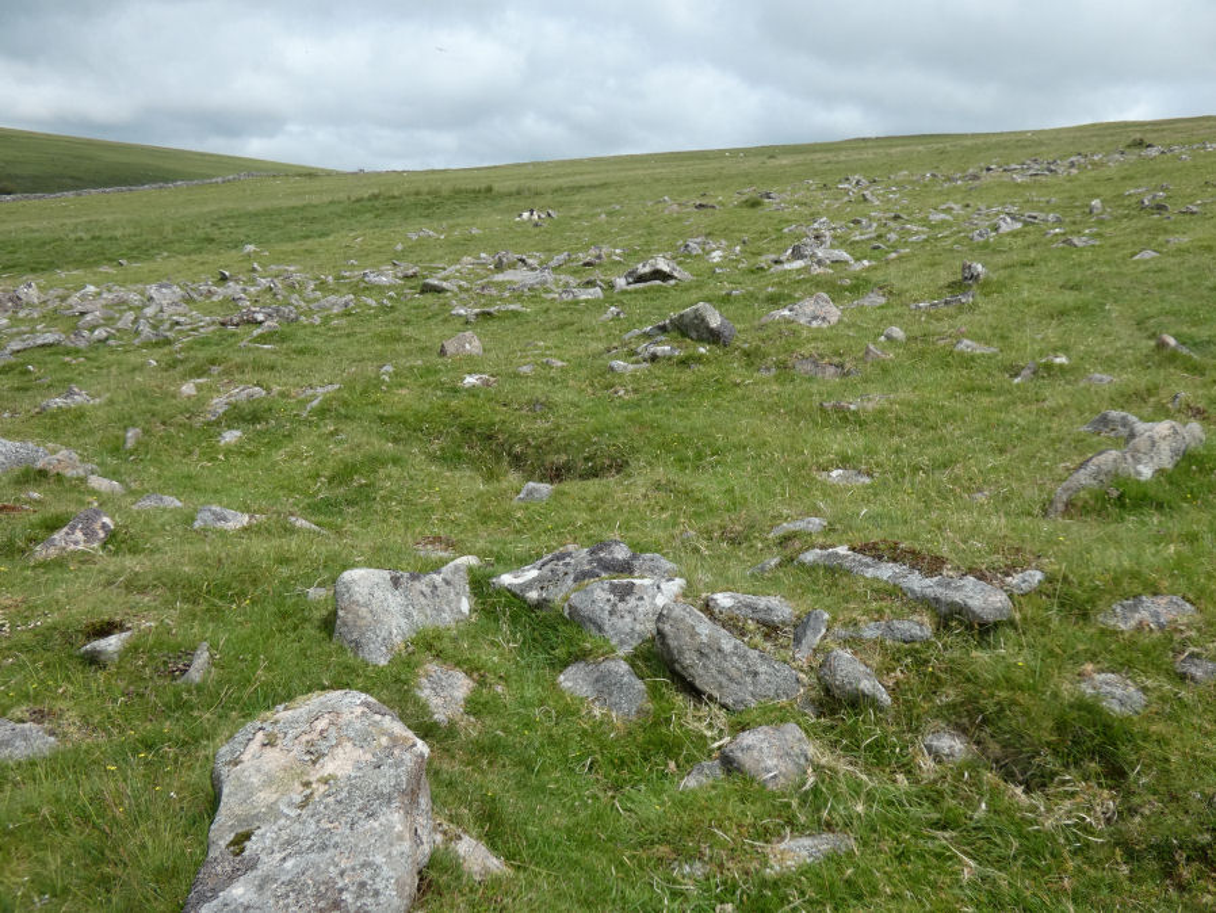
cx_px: 608
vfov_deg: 44.2
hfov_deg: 56.8
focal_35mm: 32
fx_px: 1124
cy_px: 456
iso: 80
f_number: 4
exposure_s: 1/800
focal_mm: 5.8
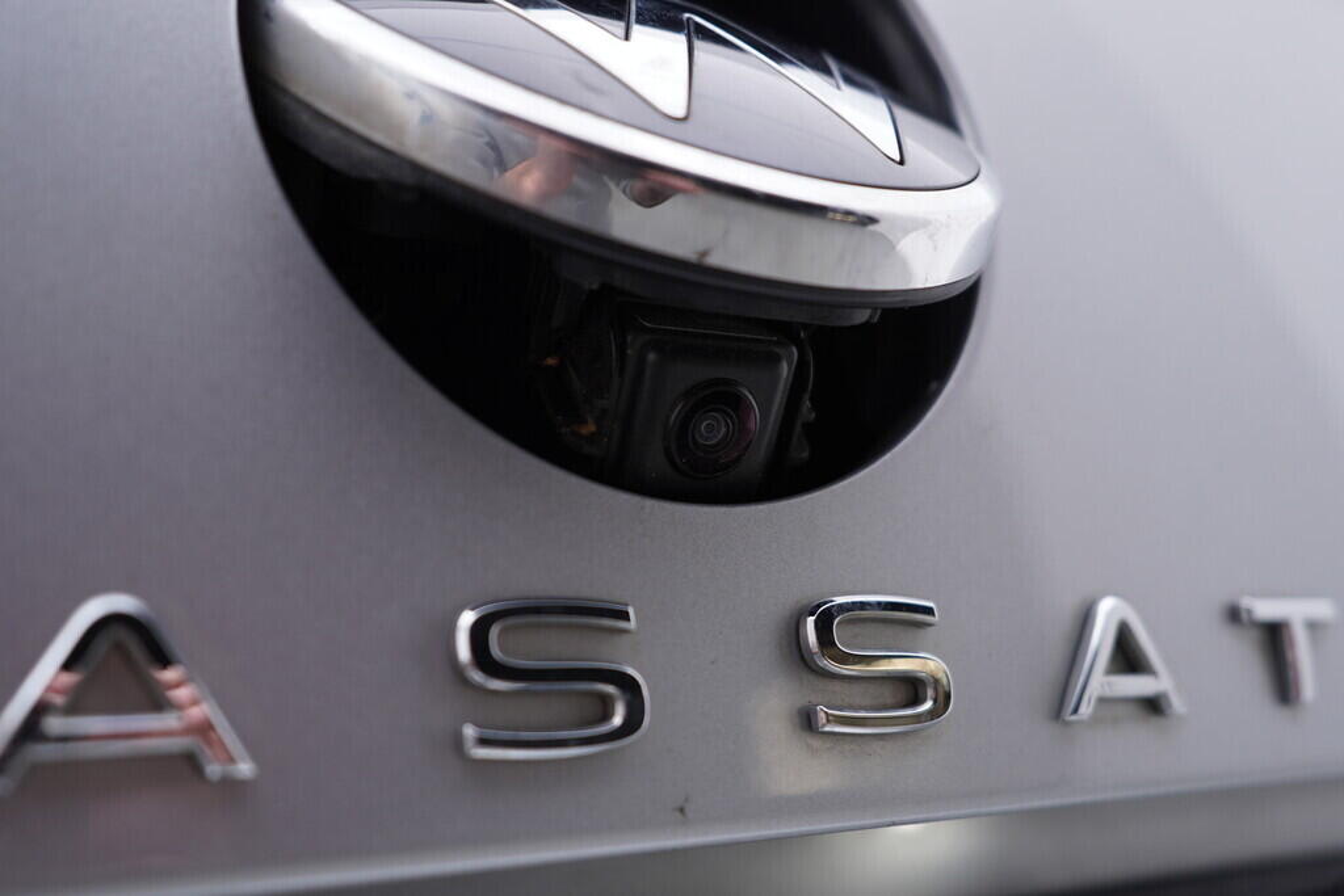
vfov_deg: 36.9
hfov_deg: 53.1
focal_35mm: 36
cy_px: 448
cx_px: 672
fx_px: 1344
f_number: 3.2
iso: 125
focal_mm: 24
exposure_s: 1/50
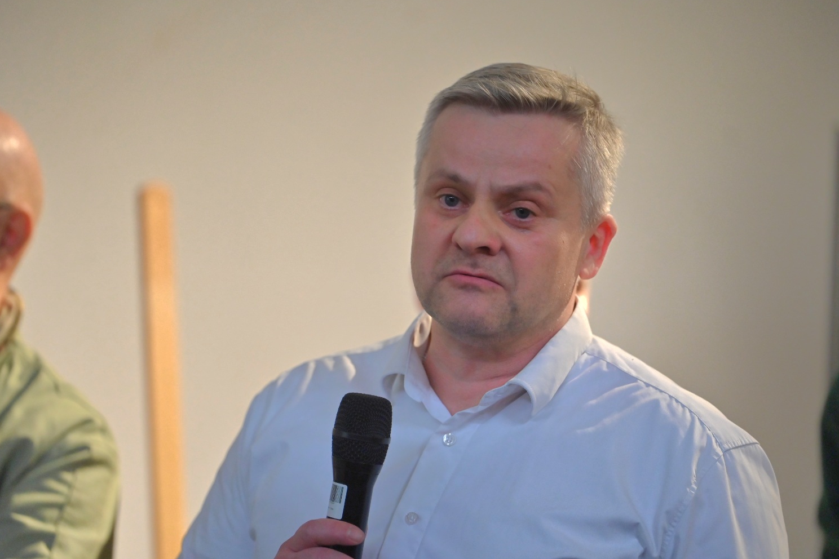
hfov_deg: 10.5
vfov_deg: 7.0
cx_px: 416
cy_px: 269
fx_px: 4568
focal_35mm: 196
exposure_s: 1/400
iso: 1800
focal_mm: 180
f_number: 2.8
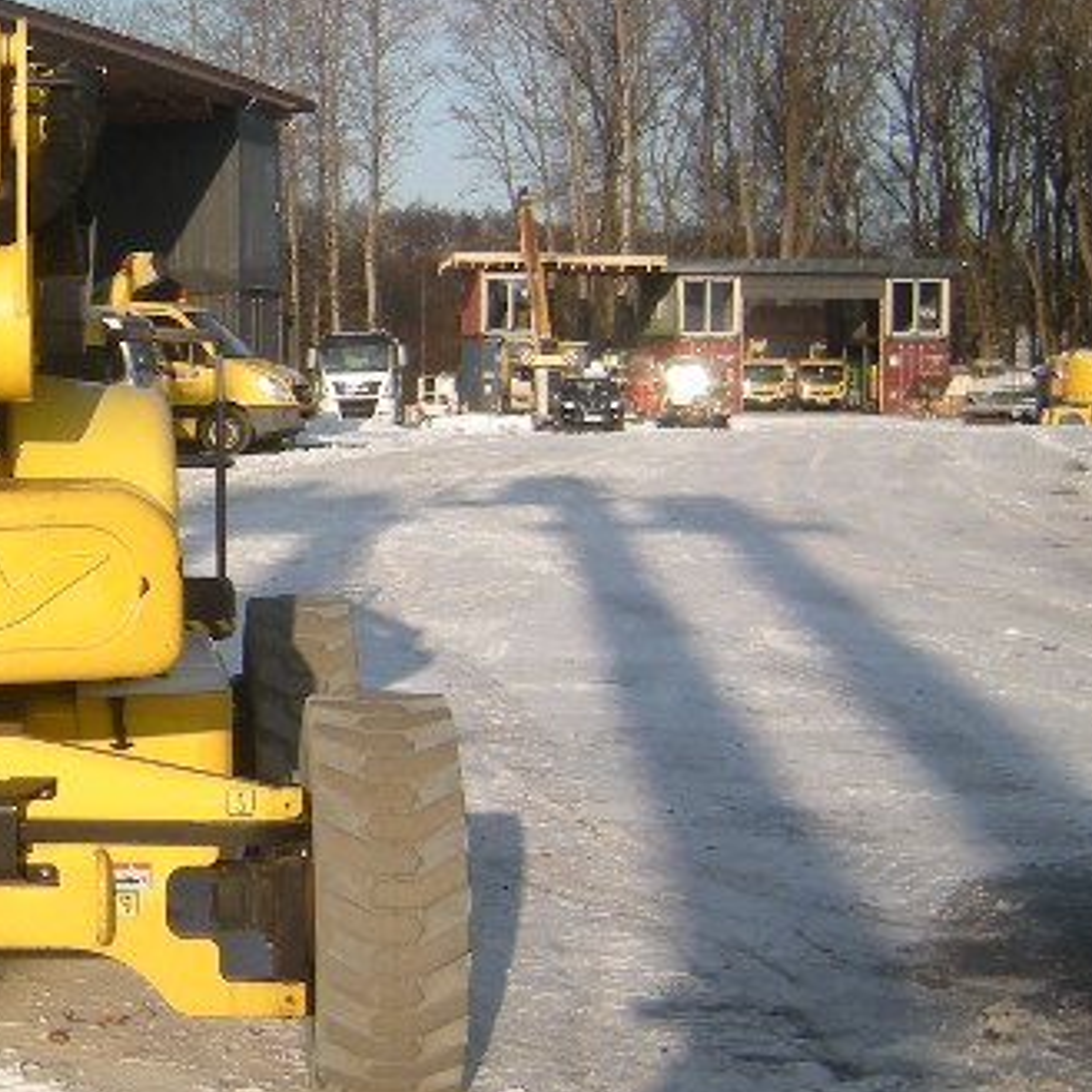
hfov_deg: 20.7
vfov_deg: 22.4
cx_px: -289
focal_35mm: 77
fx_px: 2748
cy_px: 441
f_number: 5.6
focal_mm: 4.7
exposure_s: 1/260
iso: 64
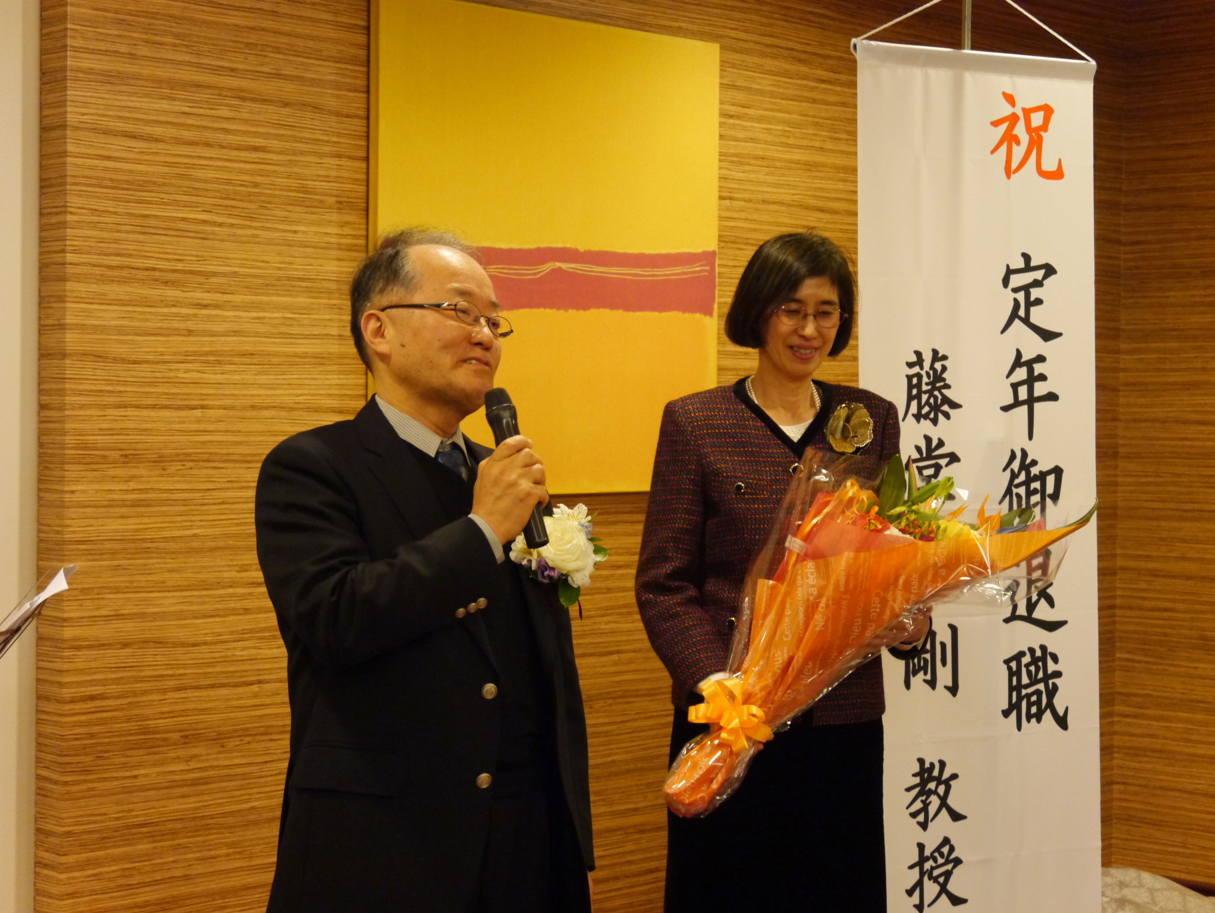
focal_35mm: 68
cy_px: 456
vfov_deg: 21.6
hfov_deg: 28.5
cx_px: 608
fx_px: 2388
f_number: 4.5
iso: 1600
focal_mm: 34
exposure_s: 1/40
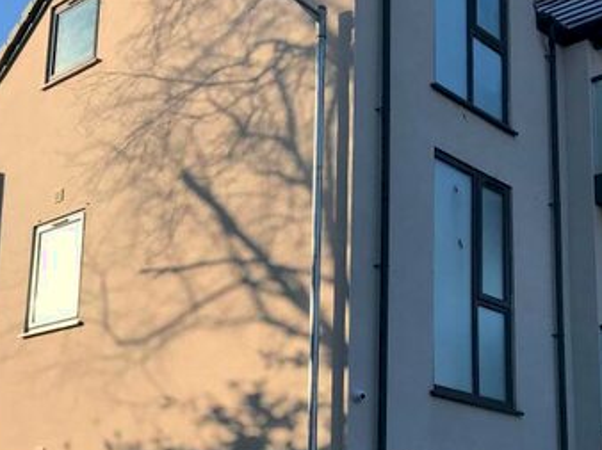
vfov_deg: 24.9
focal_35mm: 58
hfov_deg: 33.3
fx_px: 1008
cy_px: 348
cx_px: 310
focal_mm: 3.99
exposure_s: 1/1408
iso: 20
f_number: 1.8
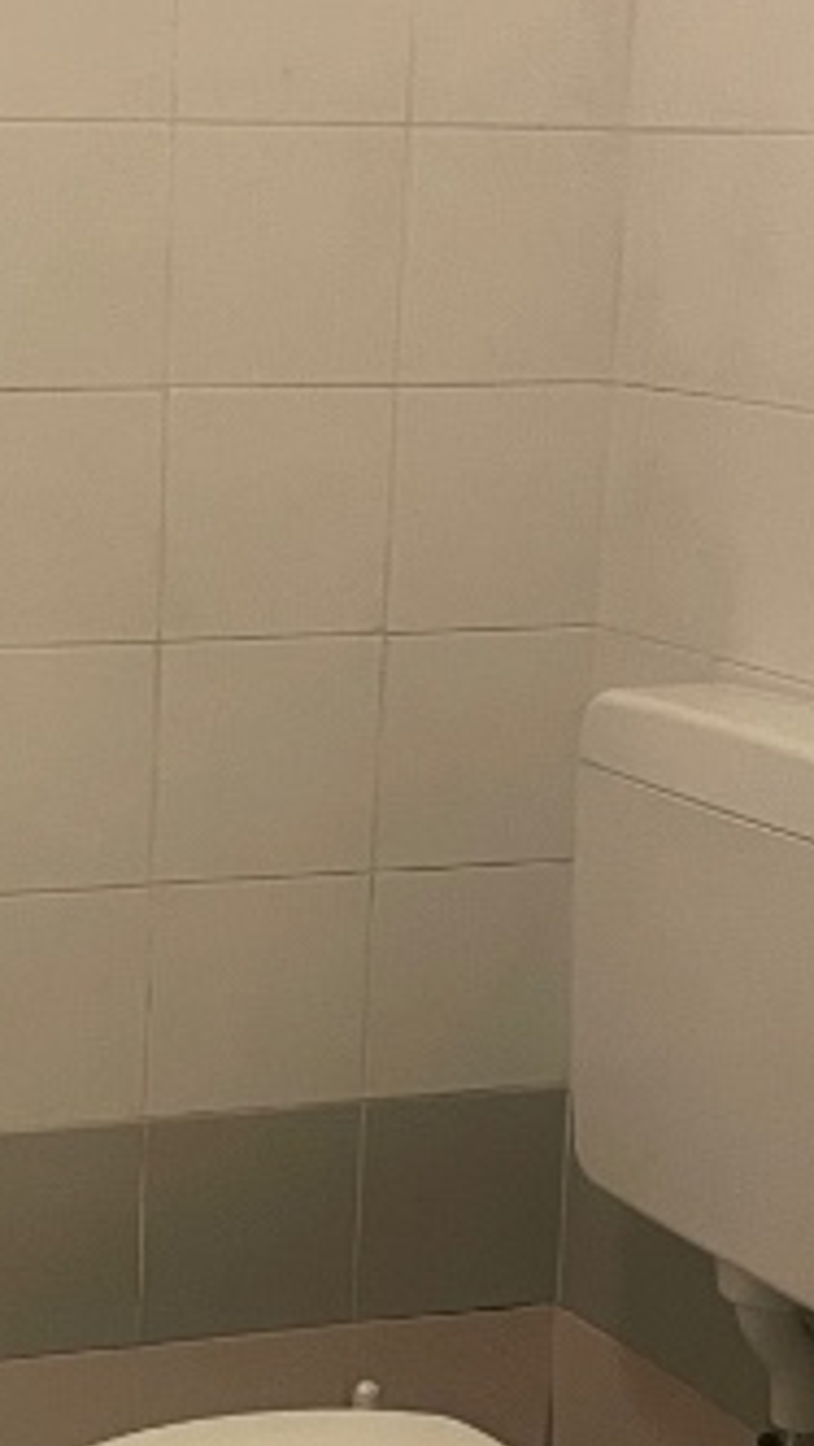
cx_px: 4
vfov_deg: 23.2
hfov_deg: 13.1
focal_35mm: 91
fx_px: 3488
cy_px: 1050
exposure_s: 1/25
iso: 500
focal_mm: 4.2
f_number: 1.6
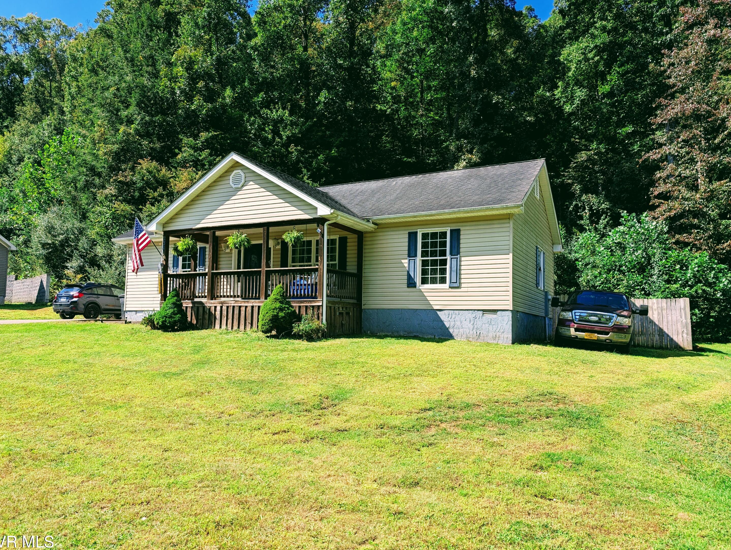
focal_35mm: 25
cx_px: 365
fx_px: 529
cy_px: 282
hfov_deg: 69.3
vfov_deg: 55.0
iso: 21
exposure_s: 1/742
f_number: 1.68
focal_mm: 6.9
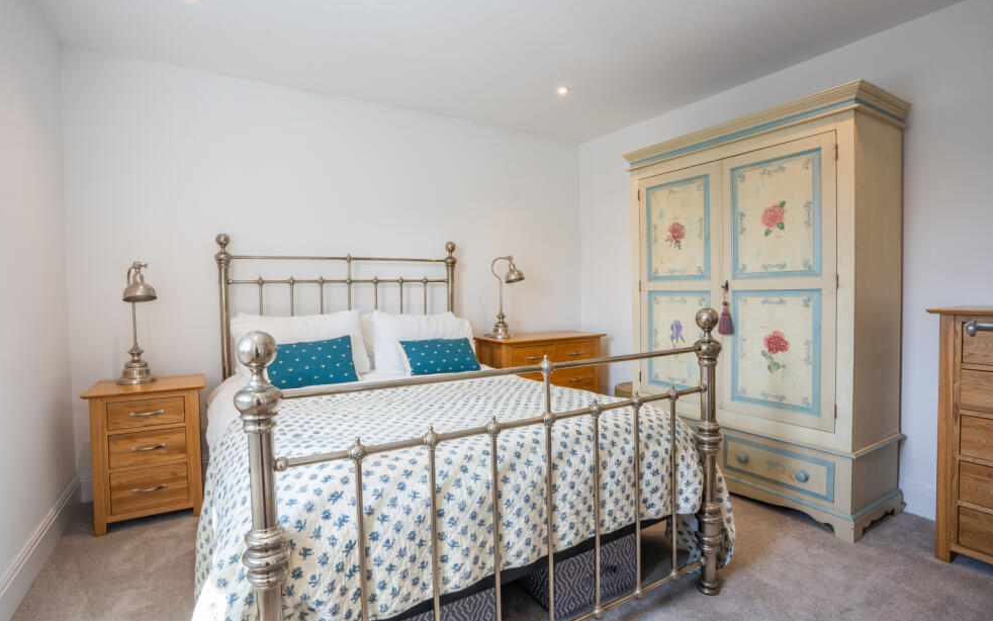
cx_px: 476
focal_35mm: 17
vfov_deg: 68.0
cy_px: 310
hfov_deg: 94.3
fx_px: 460
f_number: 11
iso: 200
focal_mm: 16
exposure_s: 1/10
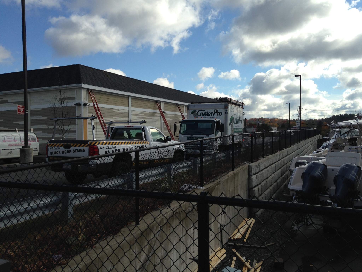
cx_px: 181
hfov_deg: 55.4
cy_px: 136
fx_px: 345
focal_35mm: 33
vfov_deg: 42.9
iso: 50
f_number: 2.4
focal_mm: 4.12
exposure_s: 1/2088
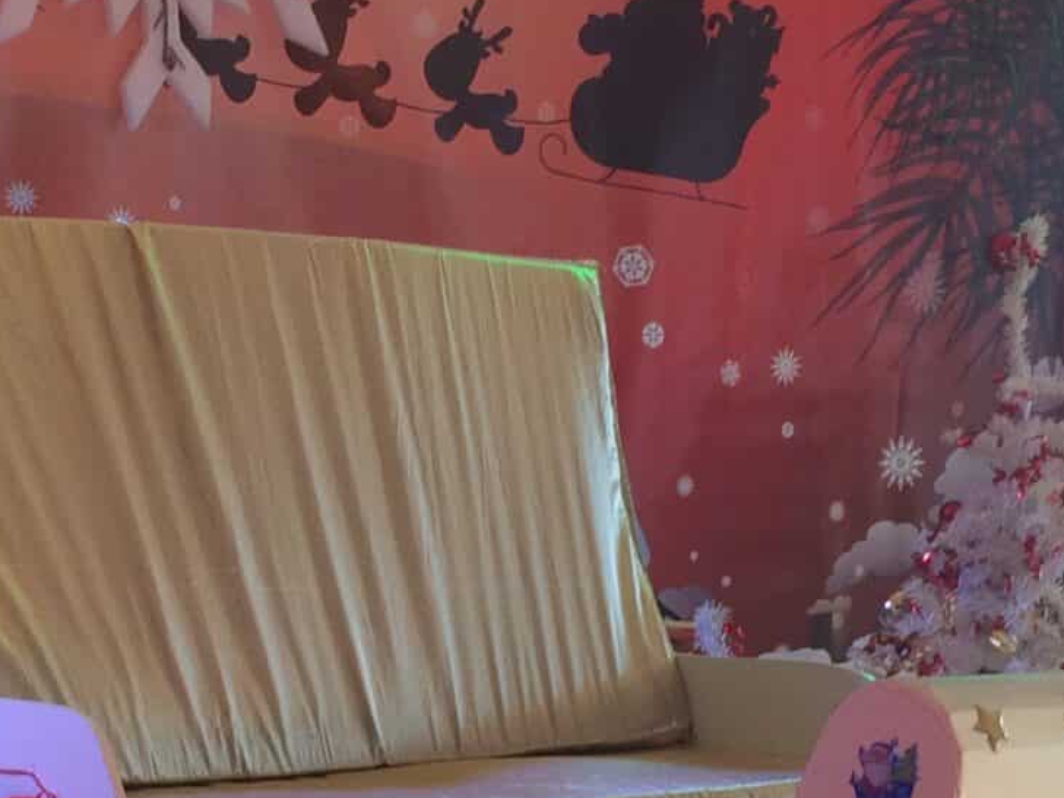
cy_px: 716
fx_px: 3135
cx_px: 408
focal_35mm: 102
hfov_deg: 19.2
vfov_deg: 14.4
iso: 32
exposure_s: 1/50
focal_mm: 4.15
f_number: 2.2
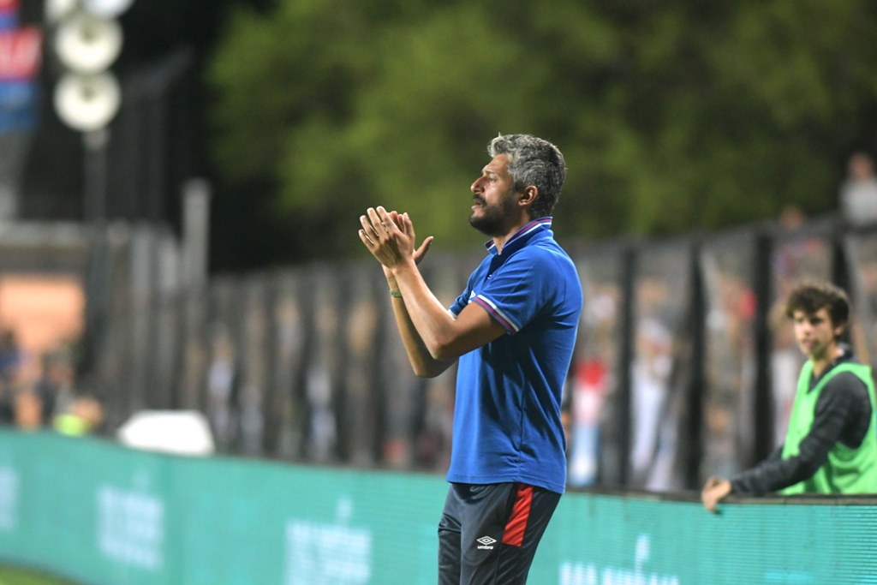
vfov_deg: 3.1
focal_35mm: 450
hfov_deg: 4.6
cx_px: 438
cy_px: 292
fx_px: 10963
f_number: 2.8
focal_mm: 300
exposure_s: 1/640
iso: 2500
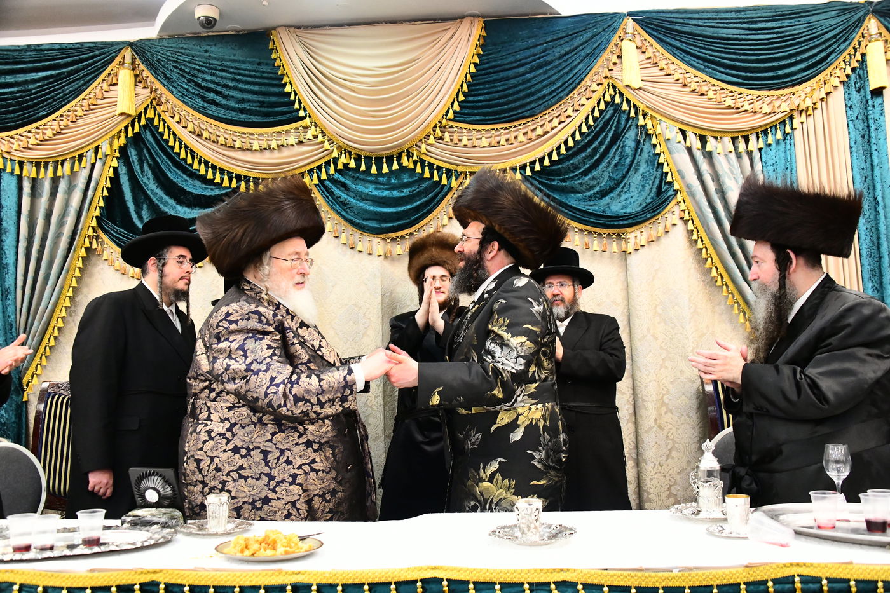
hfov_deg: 58.7
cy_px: 296
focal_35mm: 32
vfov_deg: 41.1
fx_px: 791
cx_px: 445
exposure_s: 1/320
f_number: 5.6
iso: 6400
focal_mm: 32
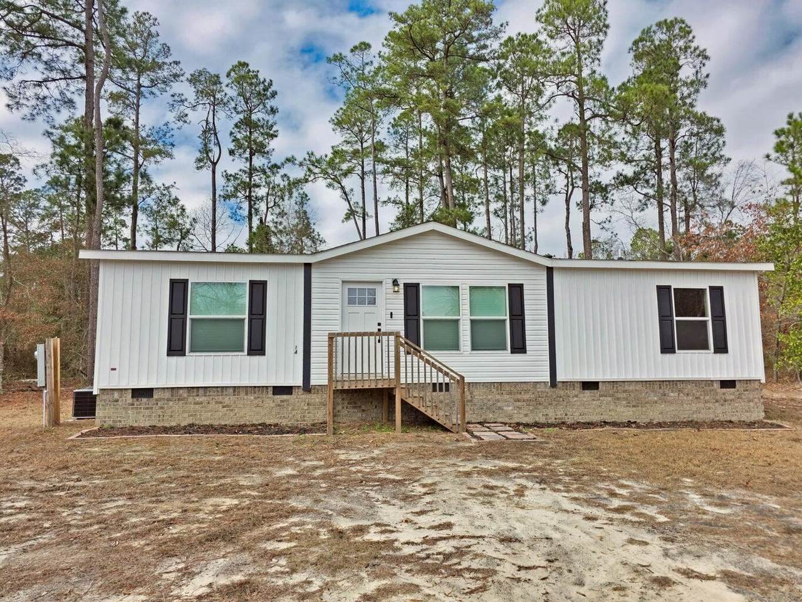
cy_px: 301
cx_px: 401
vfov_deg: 58.9
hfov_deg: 73.9
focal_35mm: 23
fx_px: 533
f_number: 1.7
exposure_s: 1/1951
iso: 80
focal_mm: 6.3
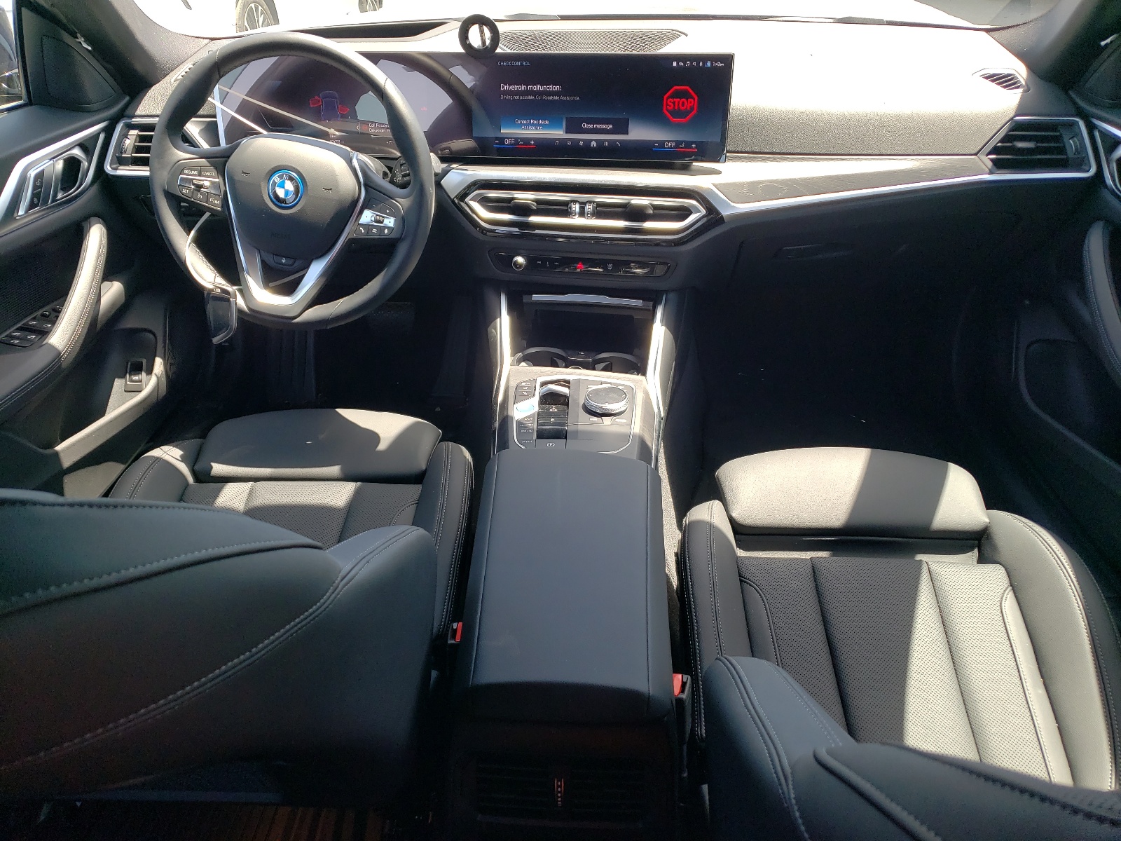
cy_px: 420
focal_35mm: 26
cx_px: 560
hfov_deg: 67.3
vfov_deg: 53.1
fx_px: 842
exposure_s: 1/312
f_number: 1.5
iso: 50
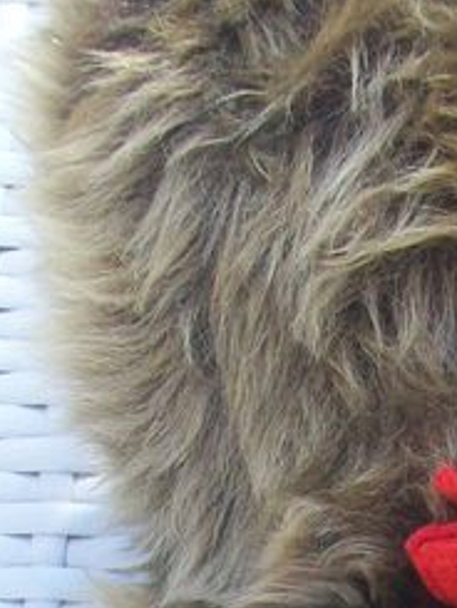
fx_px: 2585
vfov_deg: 12.5
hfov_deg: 9.9
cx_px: 564
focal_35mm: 147
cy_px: 995
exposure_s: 1/100
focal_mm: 6
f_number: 2.7
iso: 64
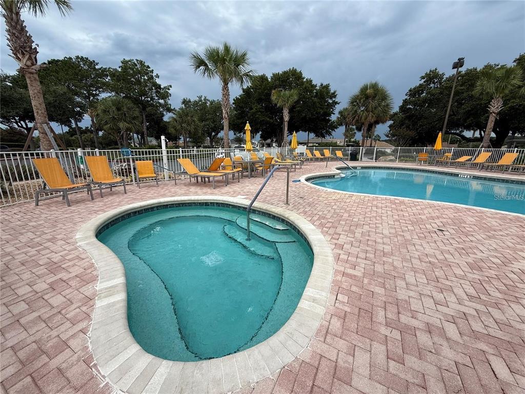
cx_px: 262
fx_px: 212
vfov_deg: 85.7
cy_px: 197
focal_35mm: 14
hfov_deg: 102.1
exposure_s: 1/1368
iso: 50
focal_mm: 2.22
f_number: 2.2
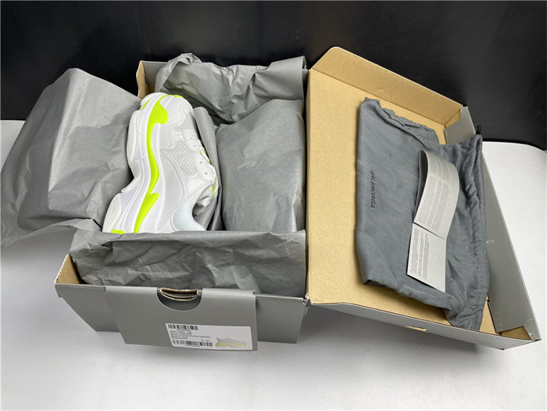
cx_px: 274
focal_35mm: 26
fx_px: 411
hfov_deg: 67.3
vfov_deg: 53.1
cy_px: 206
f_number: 1.6
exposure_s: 1/100
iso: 64
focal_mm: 4.2
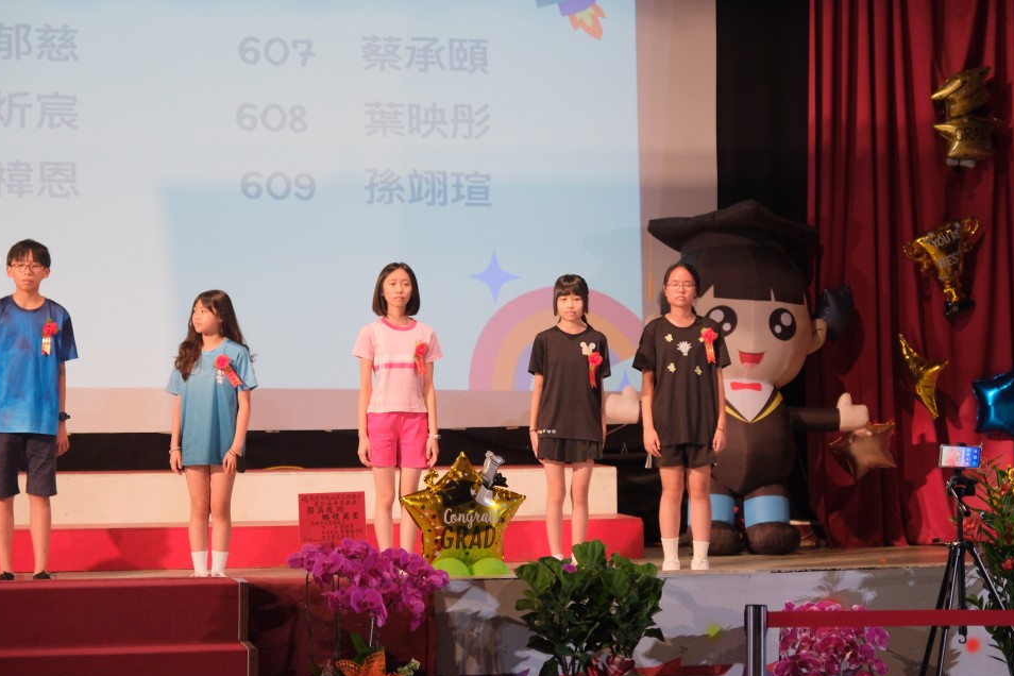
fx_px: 2647
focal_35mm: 94
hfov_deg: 21.7
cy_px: 306
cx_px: 513
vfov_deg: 14.5
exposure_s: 1/60
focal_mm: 55
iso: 1600
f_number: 2.8
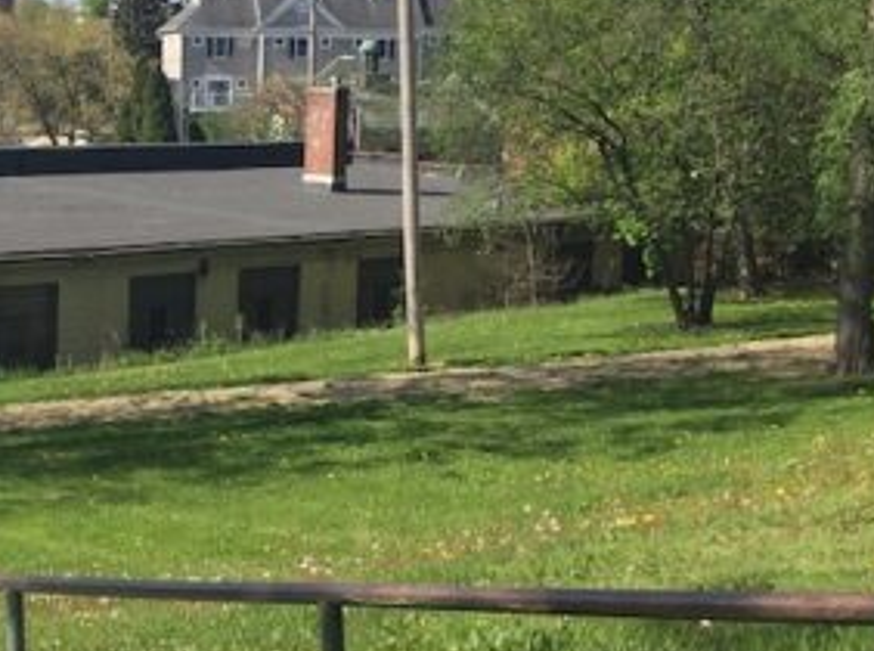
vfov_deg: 18.5
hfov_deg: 24.0
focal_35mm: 79
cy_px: 448
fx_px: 1990
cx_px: 68
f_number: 2.2
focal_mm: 4.15
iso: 32
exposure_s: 1/1647
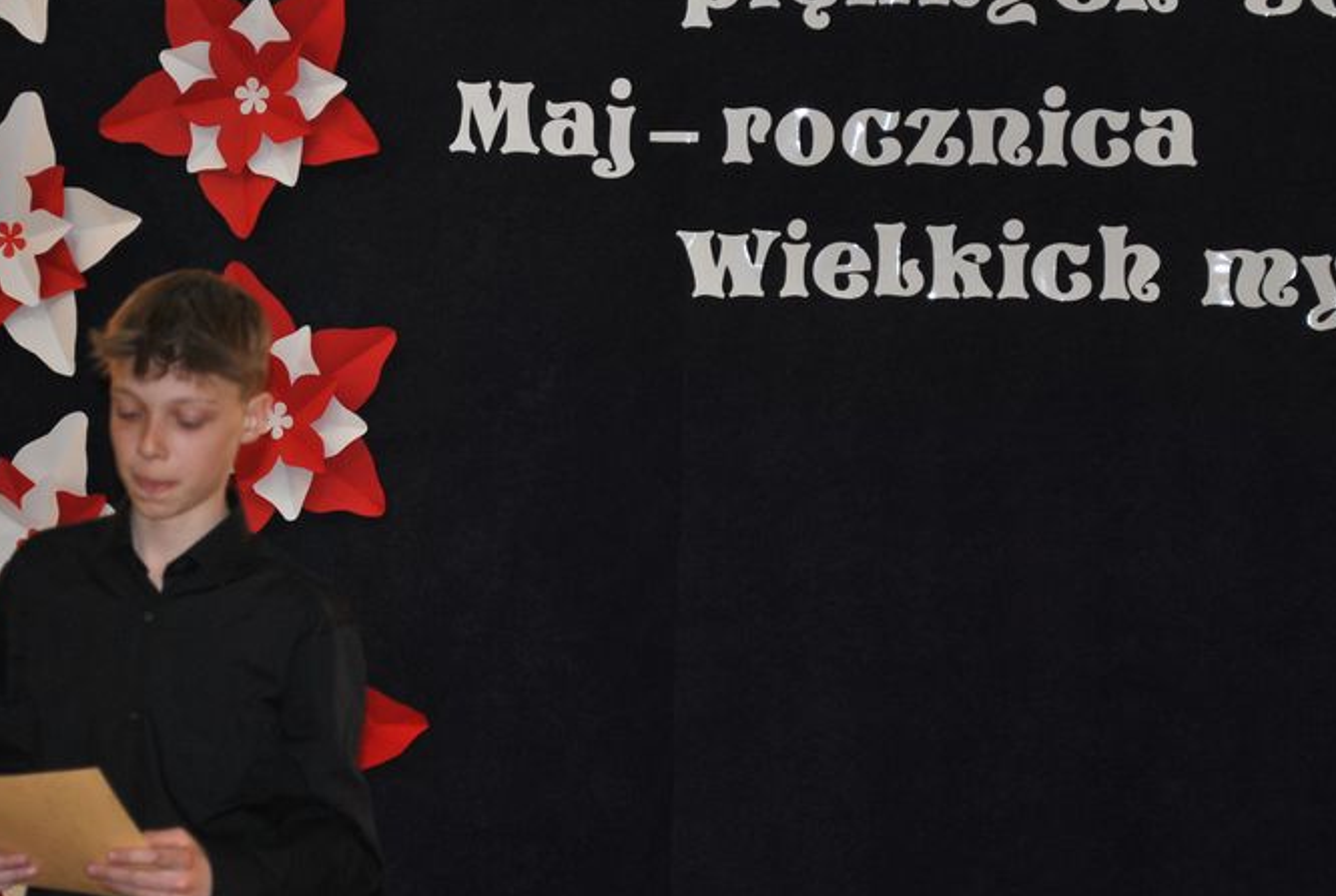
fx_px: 4714
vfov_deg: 10.9
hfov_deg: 16.1
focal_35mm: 127
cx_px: 337
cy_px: 418
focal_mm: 55
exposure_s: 1/60
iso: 200
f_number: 5.6
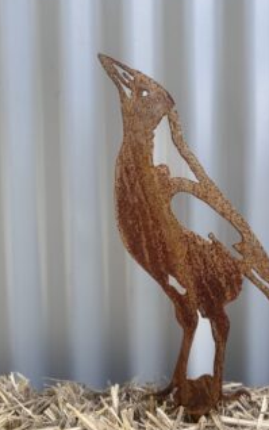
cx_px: 196
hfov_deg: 38.6
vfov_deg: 59.3
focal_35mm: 32
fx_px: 375
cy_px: 253
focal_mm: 6.76
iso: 80
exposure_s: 1/912
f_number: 1.78
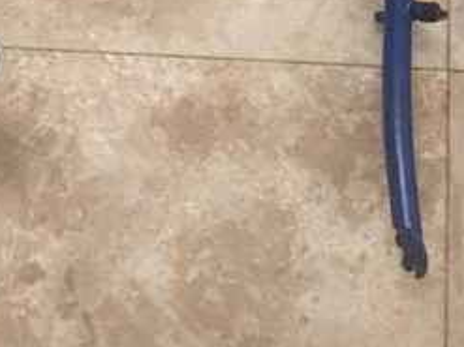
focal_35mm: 94
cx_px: -177
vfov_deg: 14.7
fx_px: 1259
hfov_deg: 19.0
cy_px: -154
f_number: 2.2
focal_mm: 4.15
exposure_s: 1/15
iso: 200
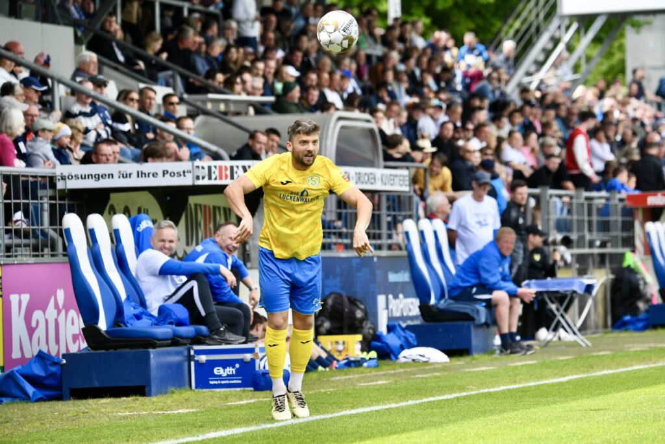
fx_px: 4618
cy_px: 222
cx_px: 332
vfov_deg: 5.5
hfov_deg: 8.2
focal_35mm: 250
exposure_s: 1/1600
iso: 1250
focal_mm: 250
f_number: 7.1
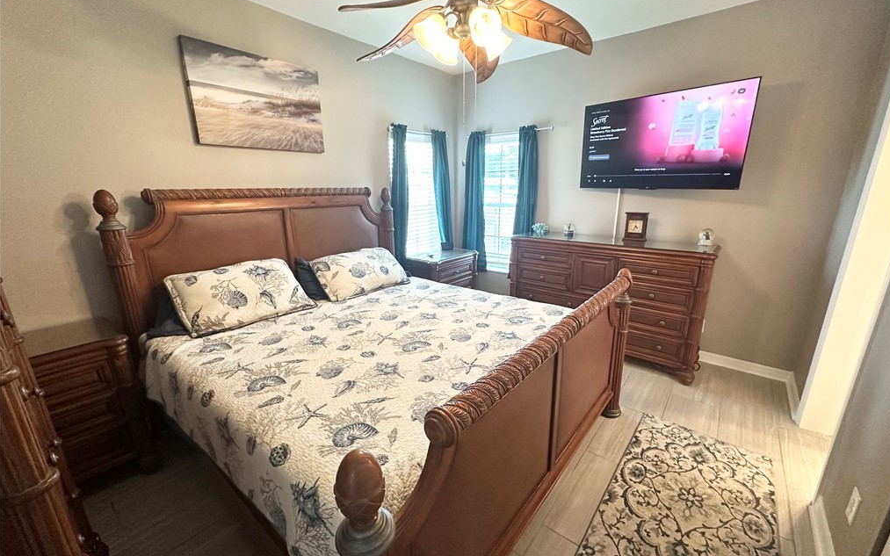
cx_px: 449
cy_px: 289
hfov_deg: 101.5
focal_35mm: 15
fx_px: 364
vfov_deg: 74.8
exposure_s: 1/60
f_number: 2.2
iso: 400
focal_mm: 2.22
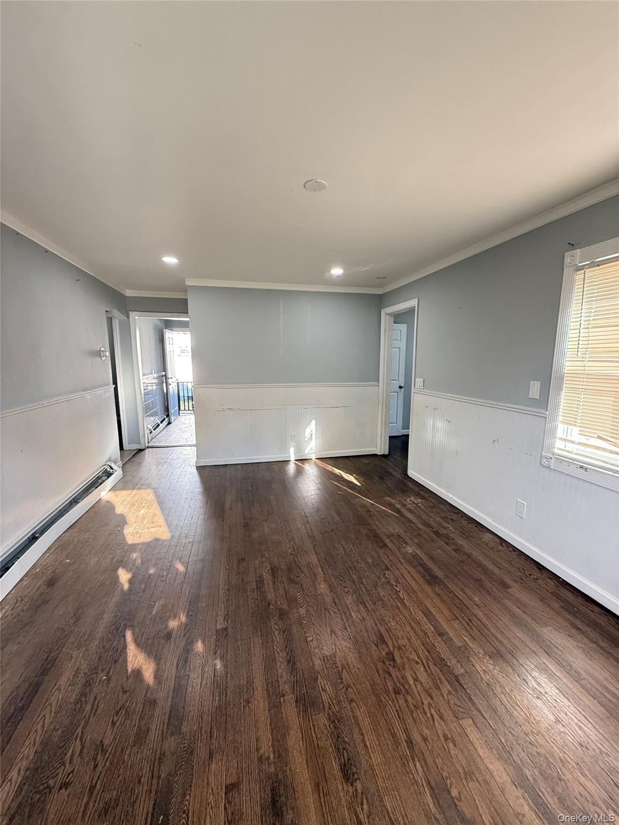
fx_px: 334
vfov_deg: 102.1
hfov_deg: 85.7
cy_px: 412
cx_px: 310
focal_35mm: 14
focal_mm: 2.22
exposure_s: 1/120
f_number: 2.2
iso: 320
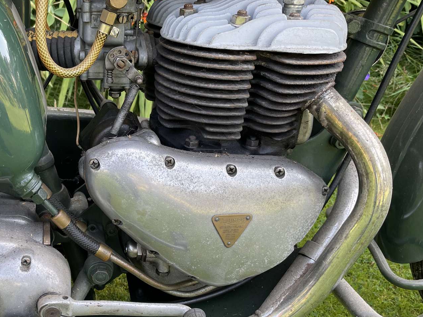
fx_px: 501
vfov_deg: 35.1
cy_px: 177
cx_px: 97
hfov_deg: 44.0
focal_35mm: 41
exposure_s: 1/121
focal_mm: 4.2
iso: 50
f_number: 1.6
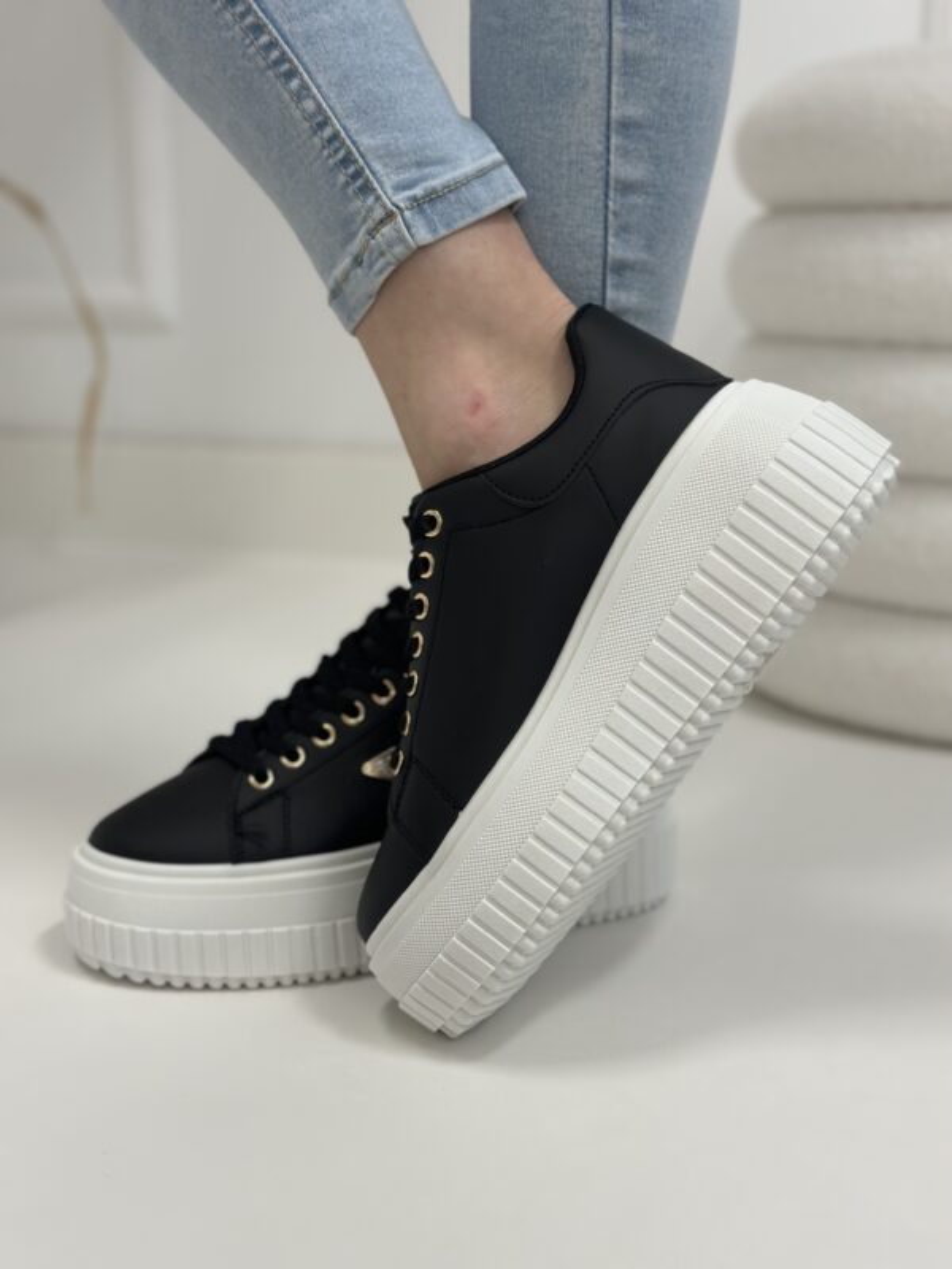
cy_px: 634
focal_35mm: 48
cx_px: 476
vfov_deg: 39.7
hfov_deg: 30.3
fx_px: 1760
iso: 125
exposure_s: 1/100
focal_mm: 6.86
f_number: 1.78
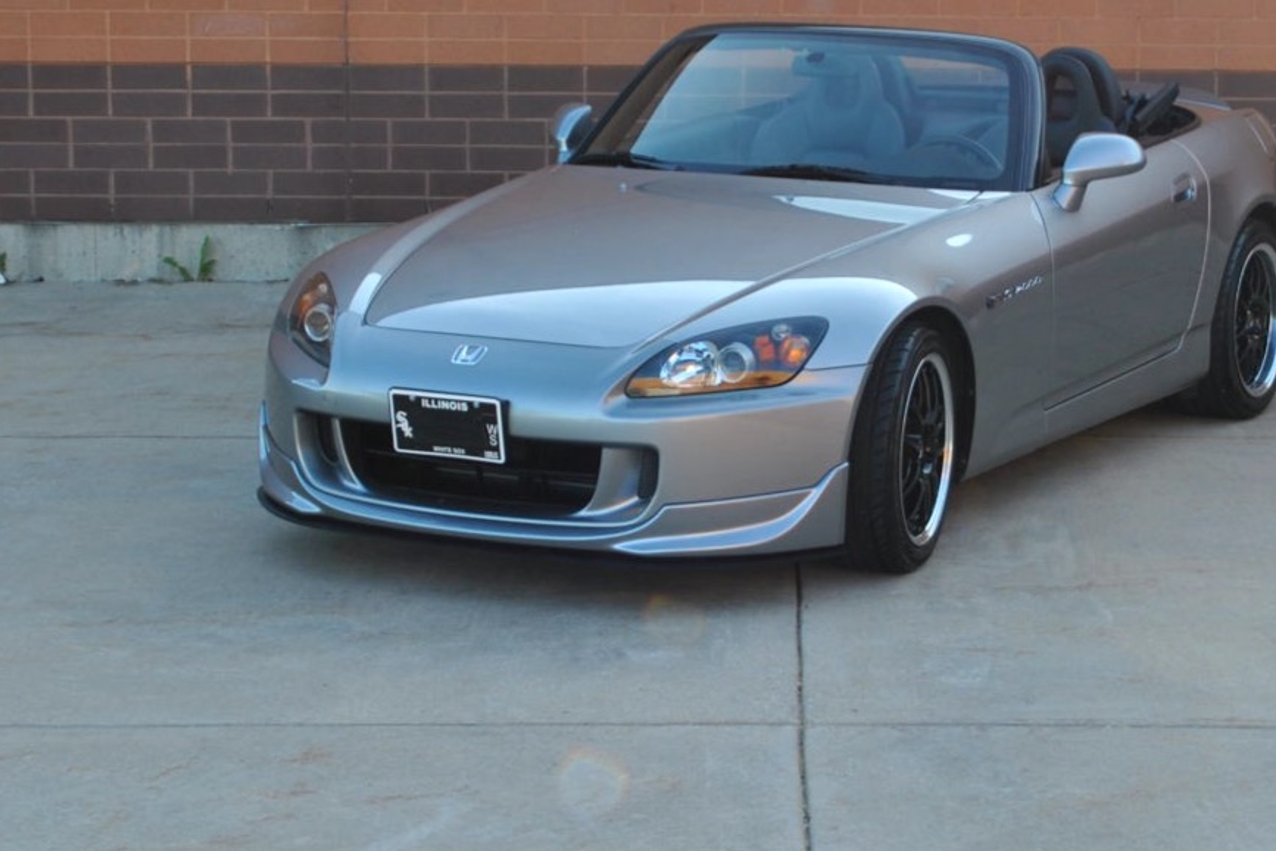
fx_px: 1772
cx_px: 777
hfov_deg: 39.4
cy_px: 310
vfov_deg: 26.9
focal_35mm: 50
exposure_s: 1/125
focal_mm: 26
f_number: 5.6
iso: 100
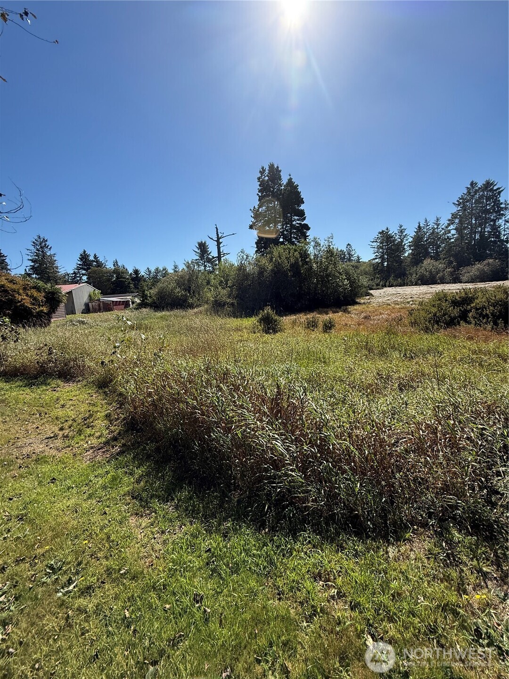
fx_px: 274
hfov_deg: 85.7
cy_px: 340
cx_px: 254
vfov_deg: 102.1
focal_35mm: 14
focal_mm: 2.22
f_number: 2.2
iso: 50
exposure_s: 1/1613
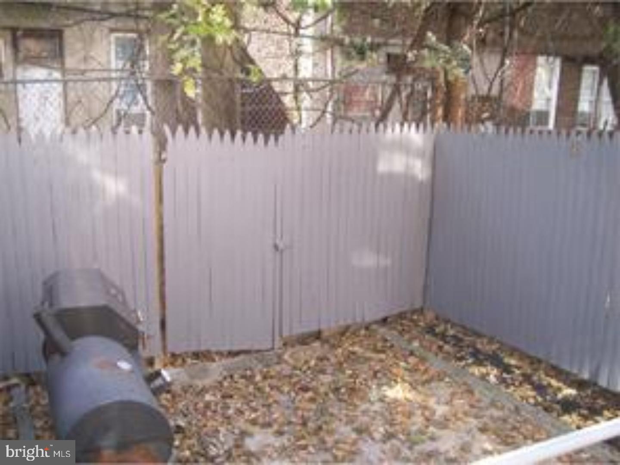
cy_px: 232
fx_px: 645
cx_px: 310
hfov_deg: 51.4
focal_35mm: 36
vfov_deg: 39.7
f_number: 2.7
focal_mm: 6
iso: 80
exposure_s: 1/64
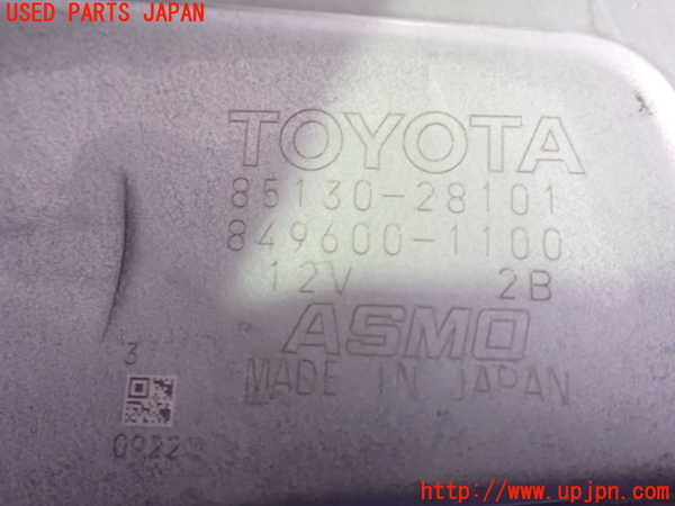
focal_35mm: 44
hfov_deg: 42.9
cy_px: 253
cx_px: 338
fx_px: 858
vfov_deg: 32.9
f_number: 2.9
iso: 1600
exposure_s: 1/25
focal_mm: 7.84
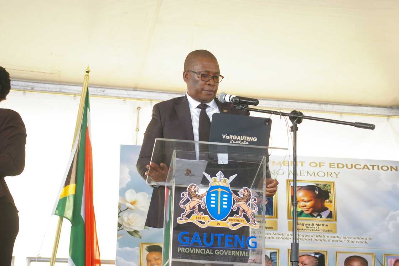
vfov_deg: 16.5
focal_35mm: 82
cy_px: 133
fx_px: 914
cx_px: 200
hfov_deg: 24.6
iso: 800
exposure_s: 1/45
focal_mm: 55
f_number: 5.6
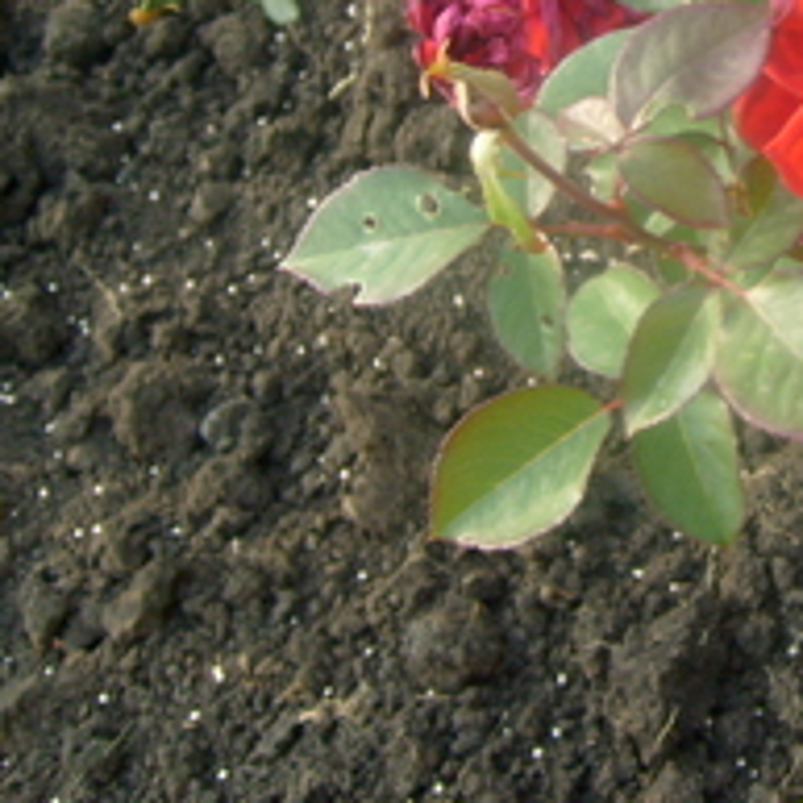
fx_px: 1890
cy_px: 125
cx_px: 878
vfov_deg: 23.5
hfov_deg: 22.6
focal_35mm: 72
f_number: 2.8
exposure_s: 1/125
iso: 100
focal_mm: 5.8
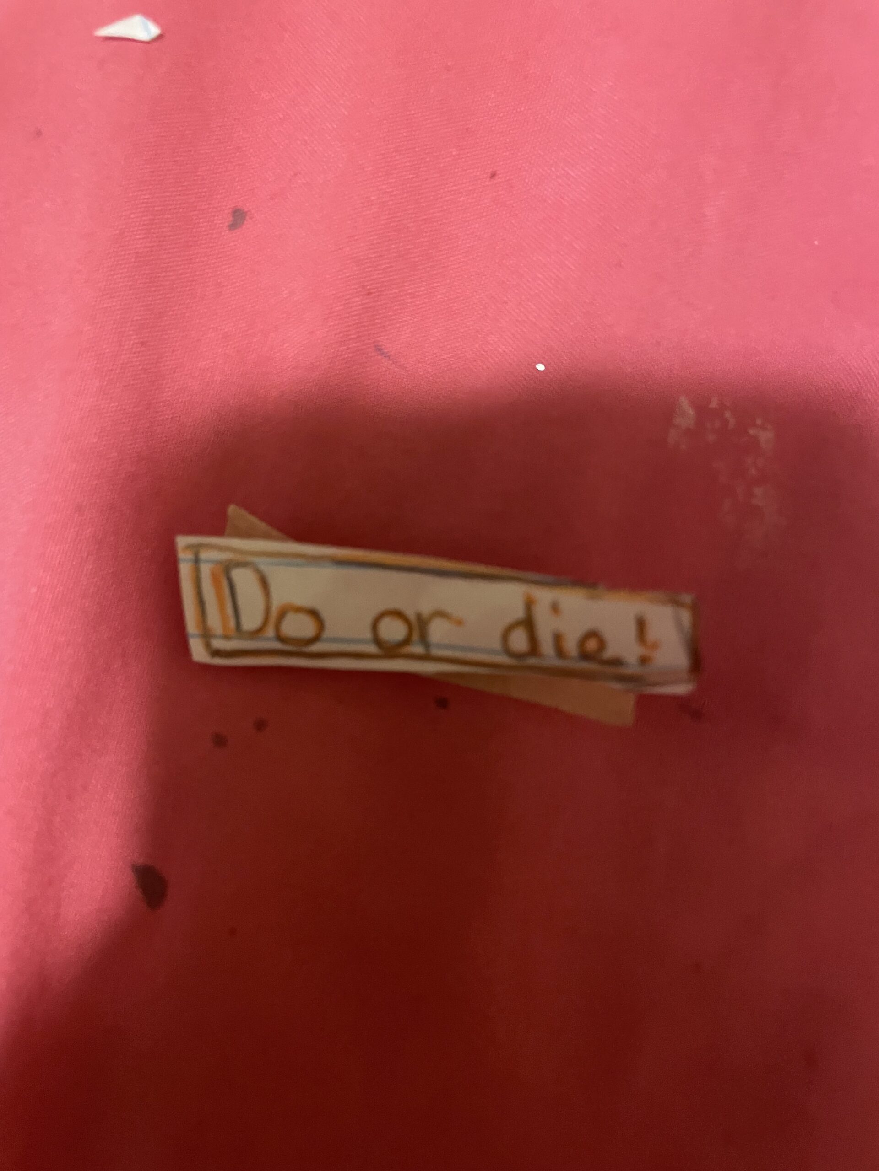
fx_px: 880
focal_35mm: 26
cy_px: 586
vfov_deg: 67.3
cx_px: 440
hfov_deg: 53.1
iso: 640
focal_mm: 4.2
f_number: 1.6
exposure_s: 1/30
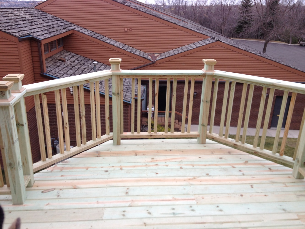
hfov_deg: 52.6
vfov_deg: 40.7
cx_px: 152
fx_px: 308
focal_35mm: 35
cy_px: 114
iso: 64
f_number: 2.4
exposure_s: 1/162
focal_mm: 4.28
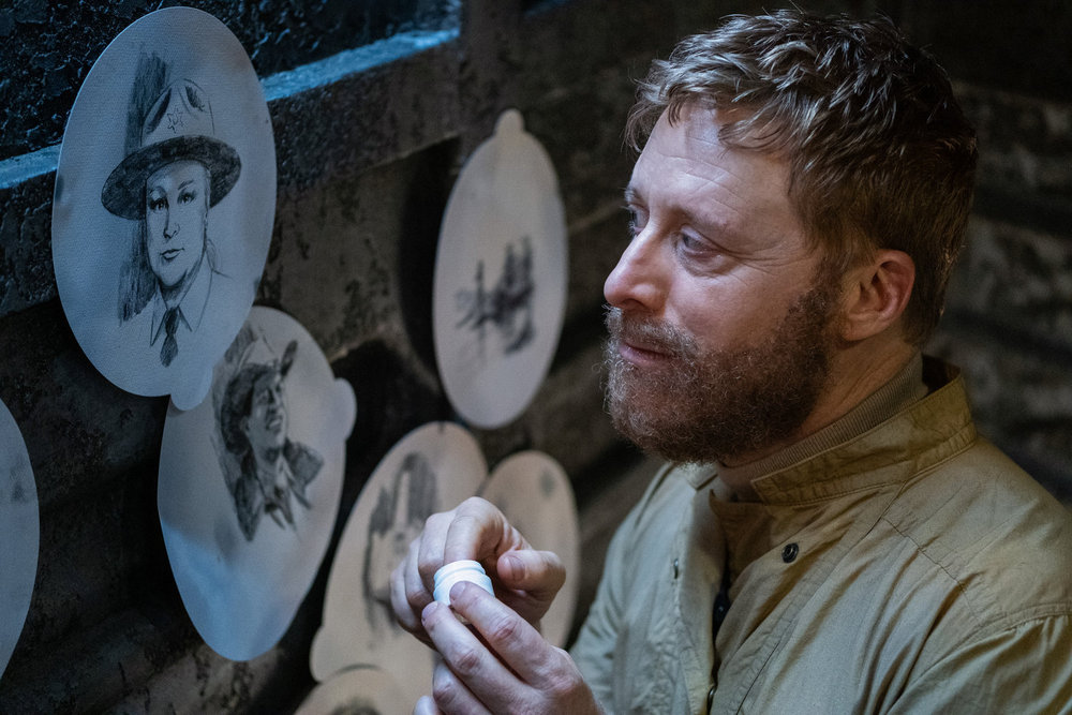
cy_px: 358
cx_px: 536
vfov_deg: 18.2
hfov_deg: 27.0
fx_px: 2234
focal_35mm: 75
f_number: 2
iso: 4000
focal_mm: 50
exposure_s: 1/125
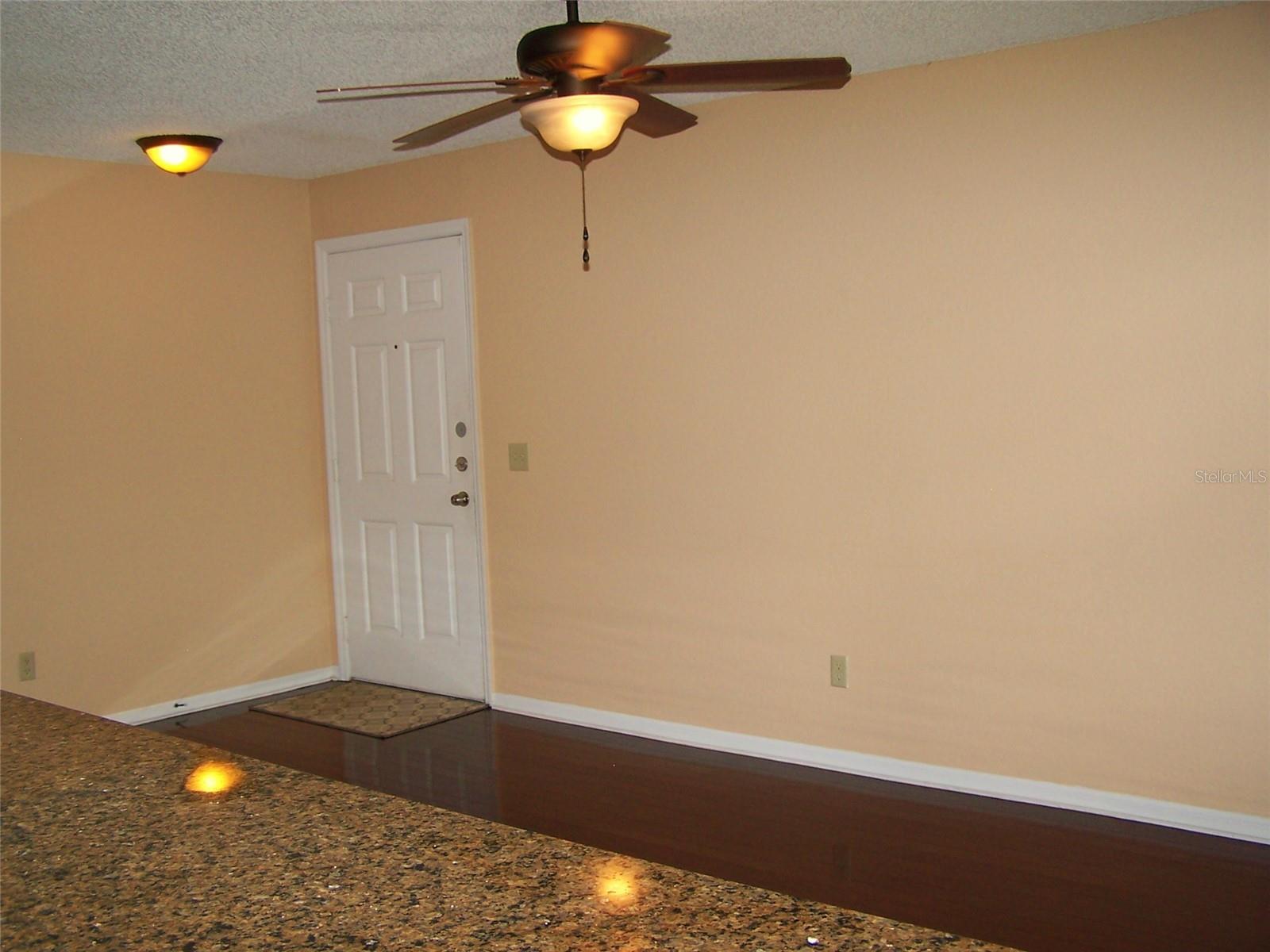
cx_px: 635
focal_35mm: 38
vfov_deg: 37.7
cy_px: 476
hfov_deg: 49.0
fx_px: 1394
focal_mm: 6.3
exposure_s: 1/60
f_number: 2.8
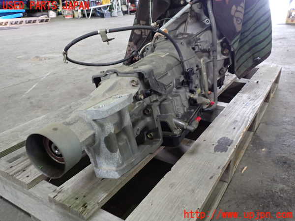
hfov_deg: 60.0
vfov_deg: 46.8
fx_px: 256
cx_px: 148
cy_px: 110
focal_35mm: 30
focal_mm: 5.4
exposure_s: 1/30
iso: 250
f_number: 2.3
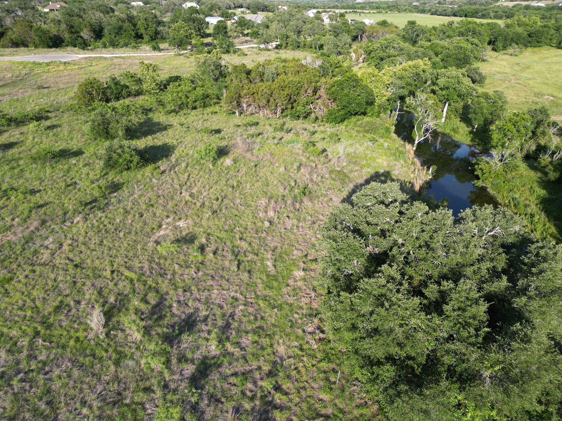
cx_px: 281
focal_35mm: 24
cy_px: 210
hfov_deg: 71.6
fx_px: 390
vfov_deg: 56.8
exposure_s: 1/1000
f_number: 1.7
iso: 100
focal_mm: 6.72
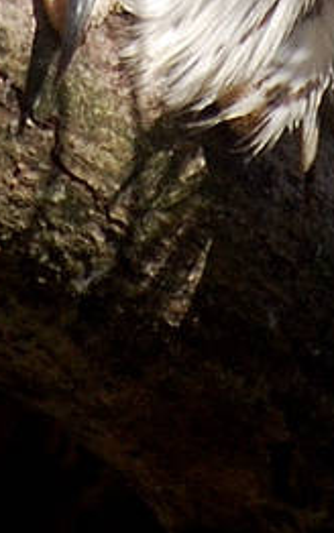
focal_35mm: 1867
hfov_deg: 0.7
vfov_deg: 1.1
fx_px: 27161
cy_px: -686
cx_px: 193
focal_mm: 200
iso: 400
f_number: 5.6
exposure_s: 1/640
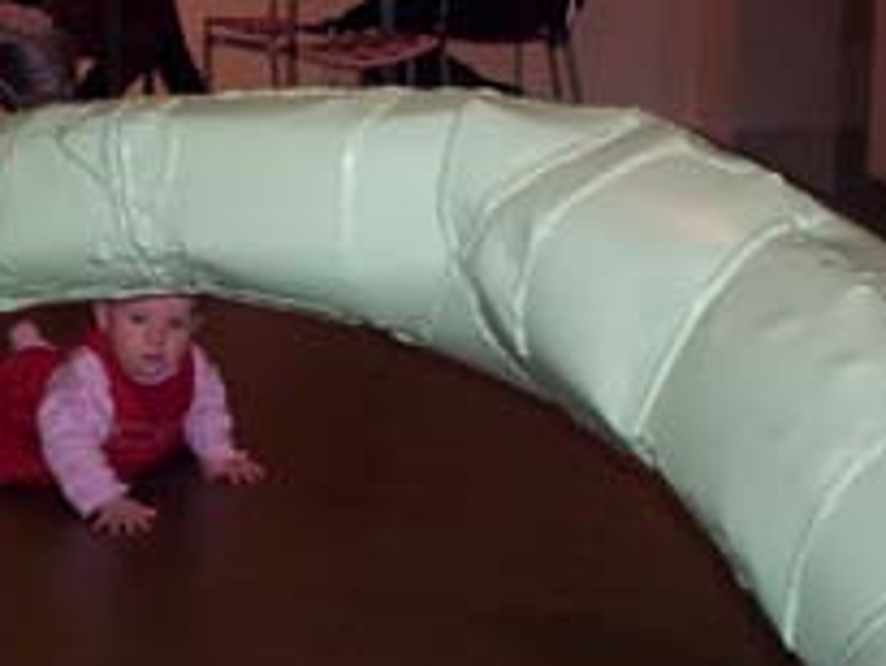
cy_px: 259
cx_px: 290
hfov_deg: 29.6
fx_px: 1665
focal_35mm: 65
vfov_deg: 22.6
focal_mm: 4.99
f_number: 4.5
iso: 140
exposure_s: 1/60
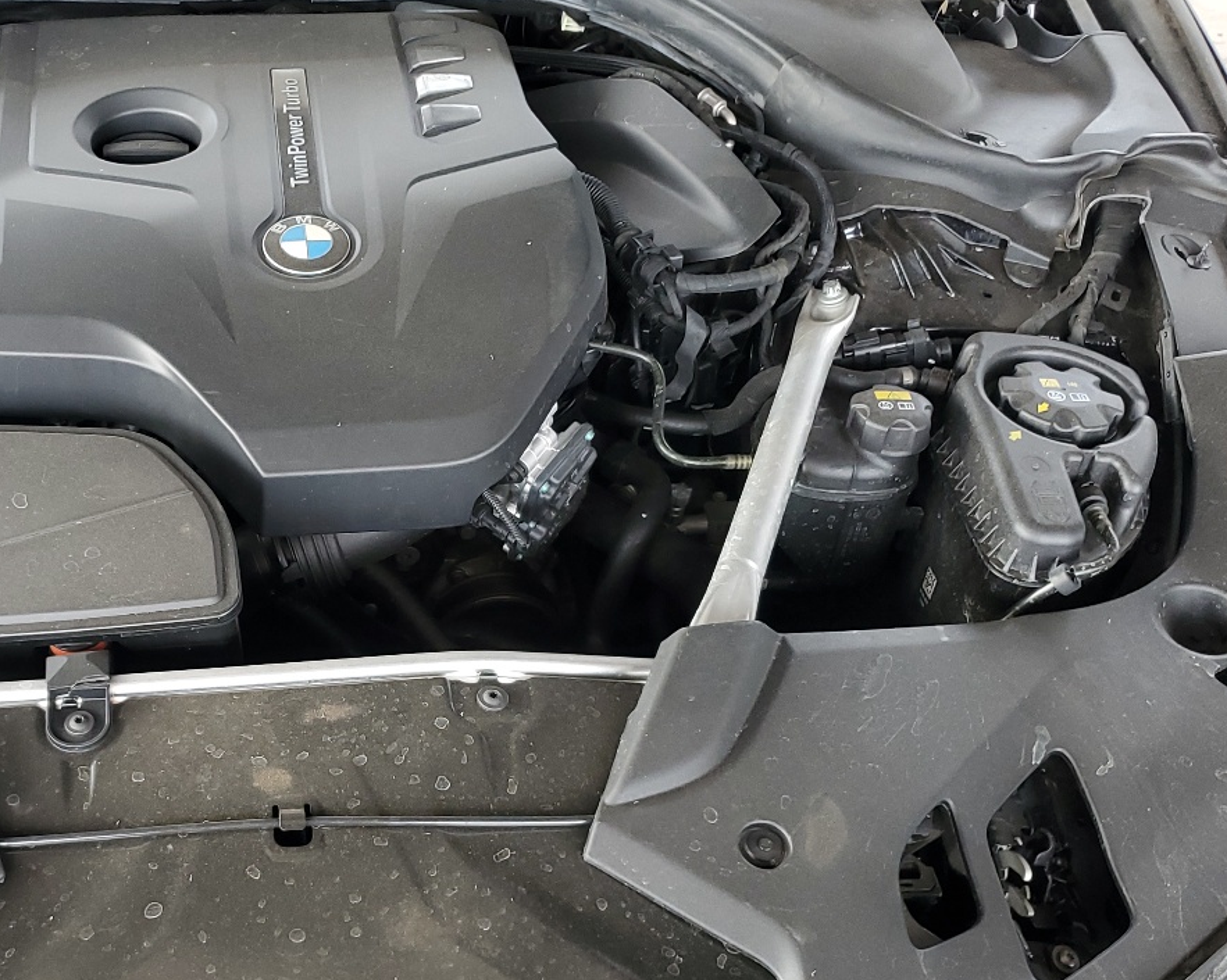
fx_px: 1670
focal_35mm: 46
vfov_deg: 32.4
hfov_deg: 38.8
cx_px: 239
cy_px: 664
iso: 62
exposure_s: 1/60.2
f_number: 1.5
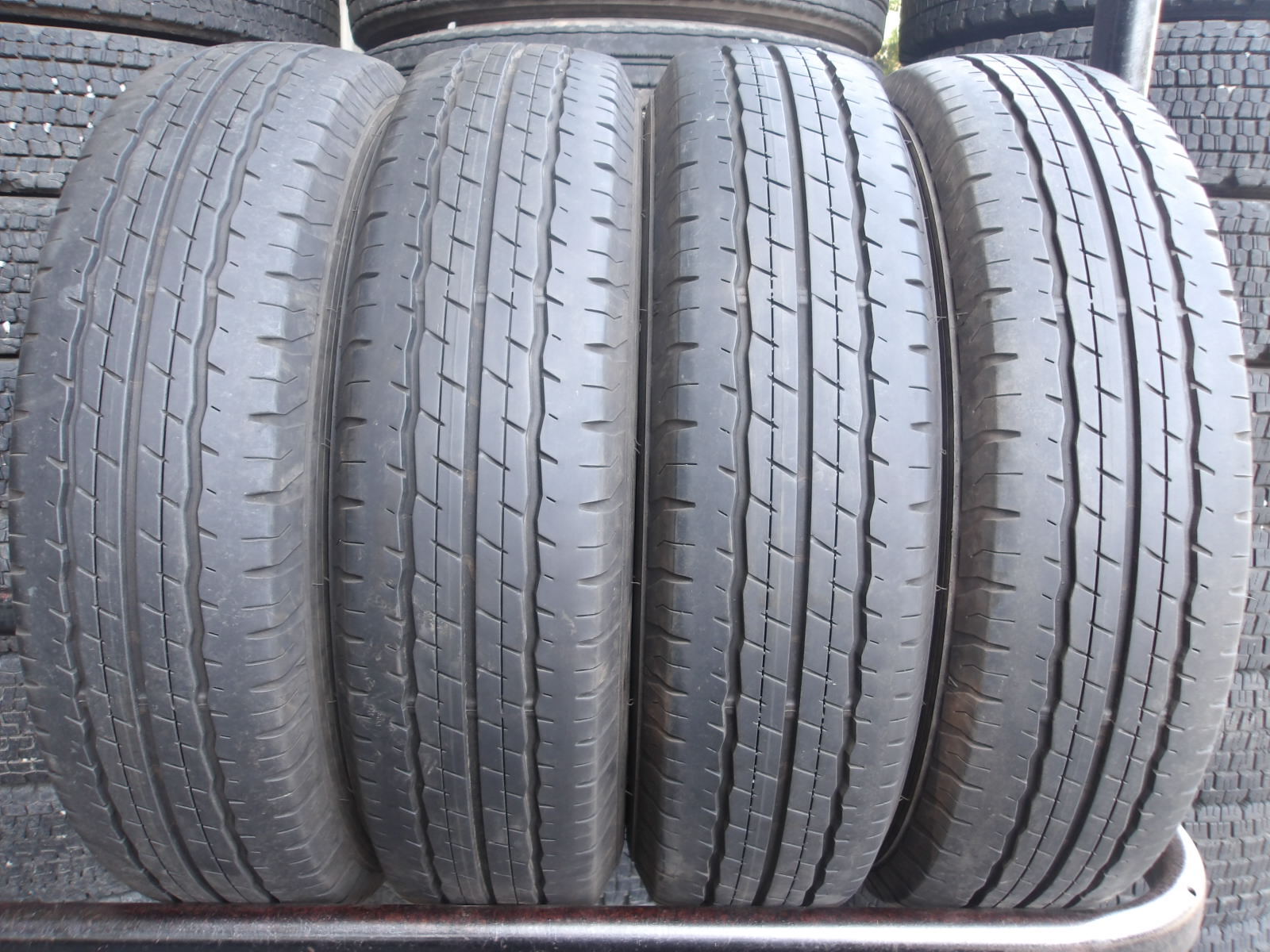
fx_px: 991
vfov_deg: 51.4
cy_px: 476
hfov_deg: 65.3
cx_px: 635
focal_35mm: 27
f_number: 3
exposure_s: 1/30
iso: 144
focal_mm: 4.9
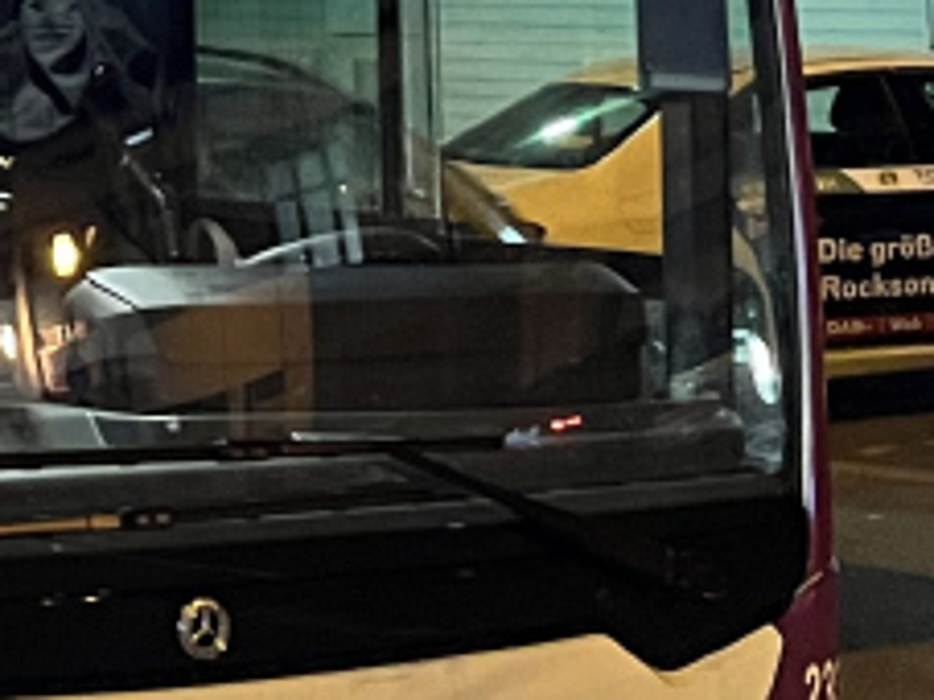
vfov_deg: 9.6
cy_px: -364
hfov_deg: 12.5
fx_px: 4018
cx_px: -535
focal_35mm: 149
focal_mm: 5.1
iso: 640
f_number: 1.6
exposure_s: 1/25
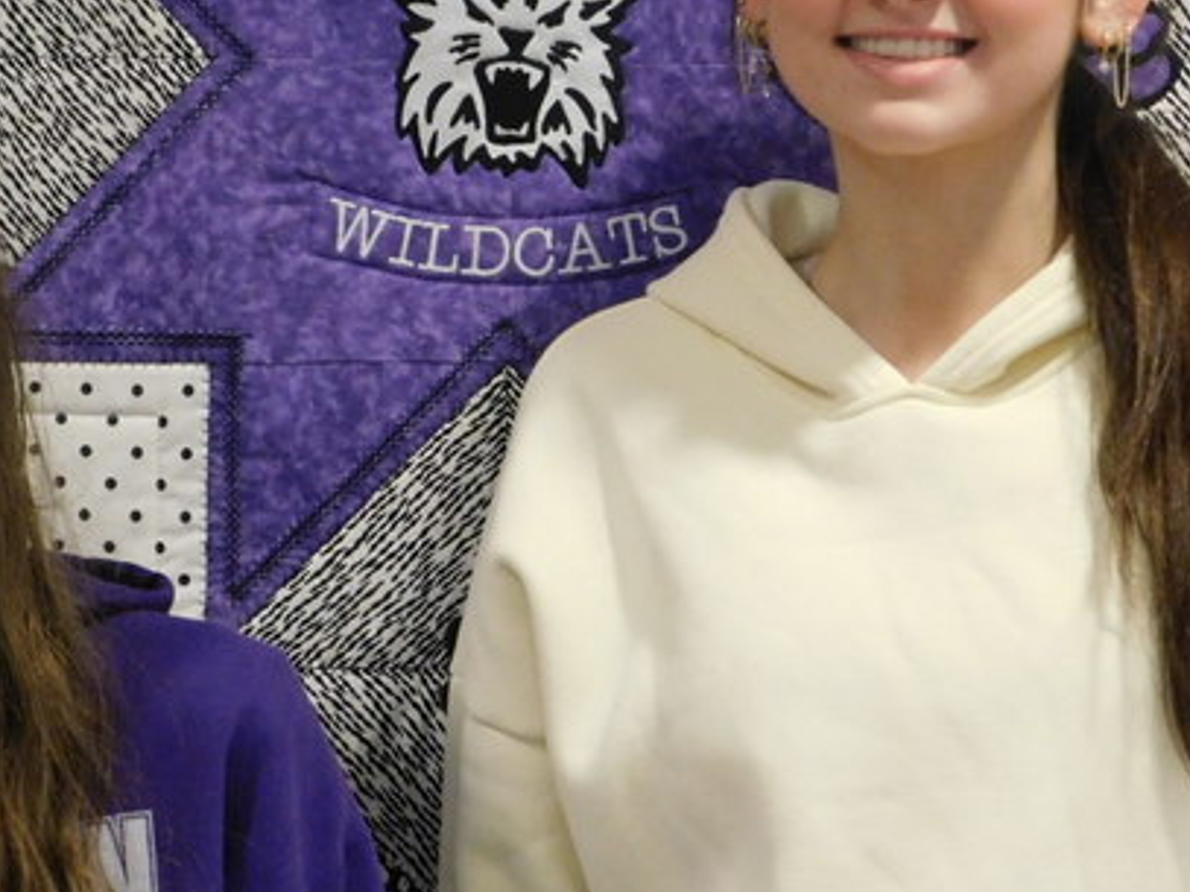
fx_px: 3987
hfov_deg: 16.9
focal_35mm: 116
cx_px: 406
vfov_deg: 12.8
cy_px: 316
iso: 400
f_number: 4
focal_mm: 10.4
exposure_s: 1/15
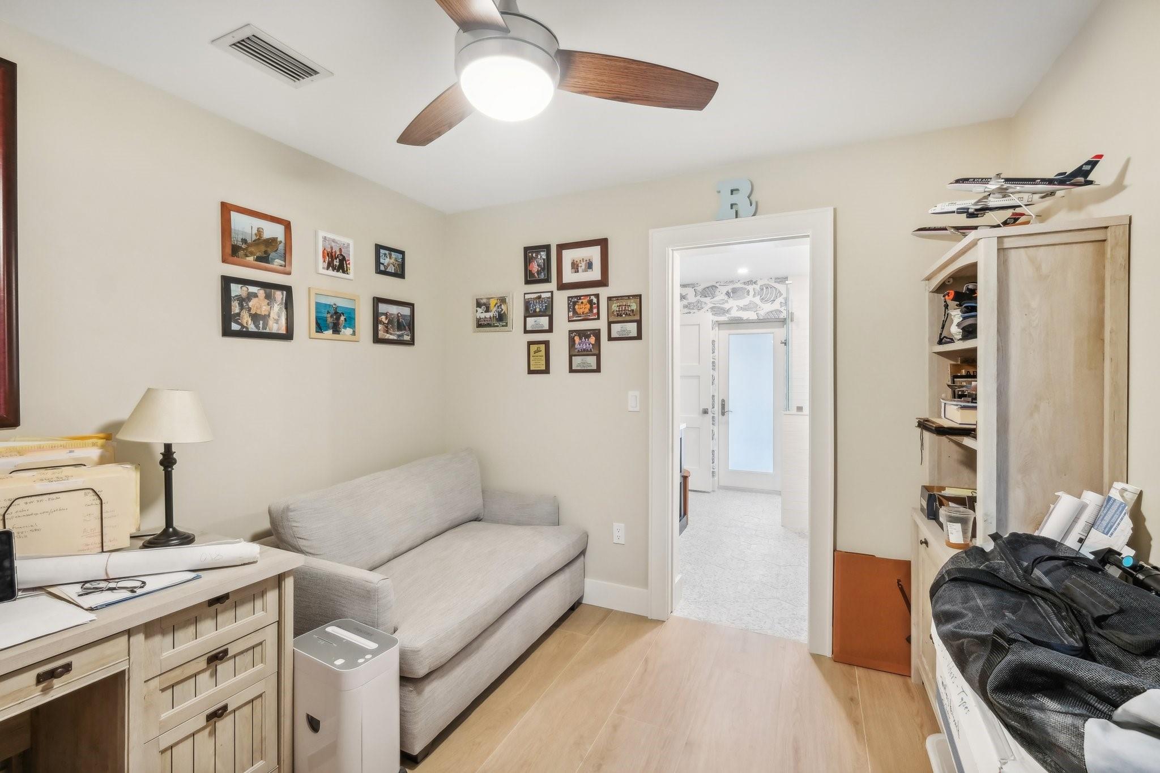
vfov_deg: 77.3
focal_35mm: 15
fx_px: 483
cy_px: 386
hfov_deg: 100.4
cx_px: 580
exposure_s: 1/20
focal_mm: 10
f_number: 8
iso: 1600
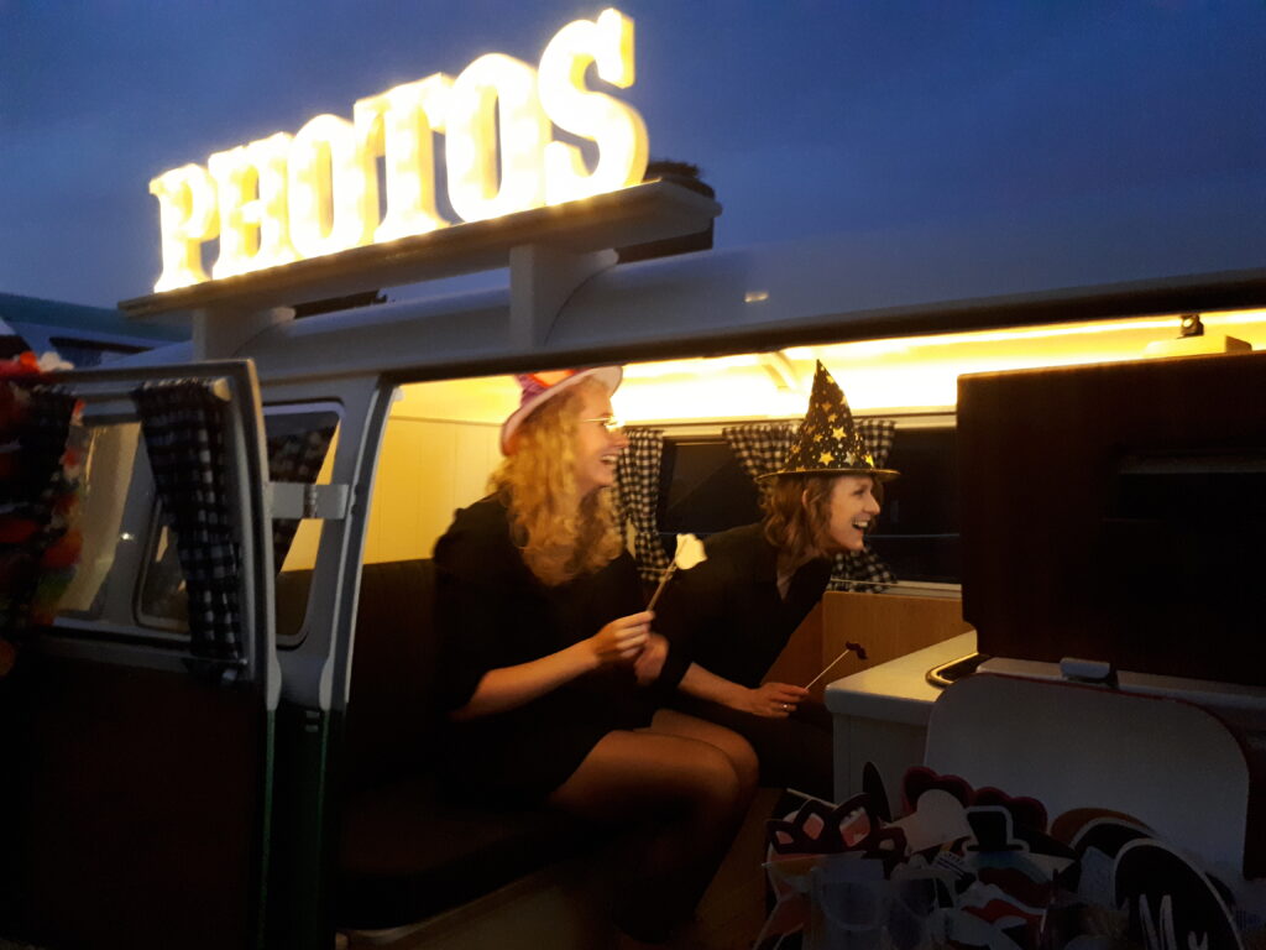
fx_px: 987
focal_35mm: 27
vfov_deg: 51.4
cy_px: 475
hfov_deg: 65.3
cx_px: 633
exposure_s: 1/17
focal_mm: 3.6
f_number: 1.9
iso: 640
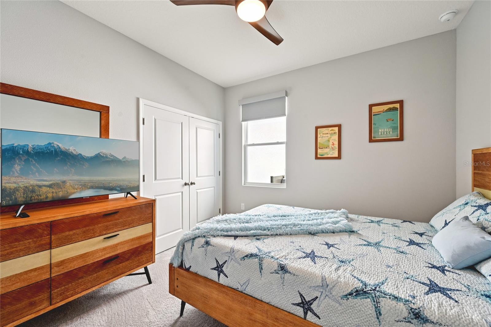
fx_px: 191
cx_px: 246
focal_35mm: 14
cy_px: 164
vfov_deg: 81.2
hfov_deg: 104.3
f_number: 8
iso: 400
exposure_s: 1/160
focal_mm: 14
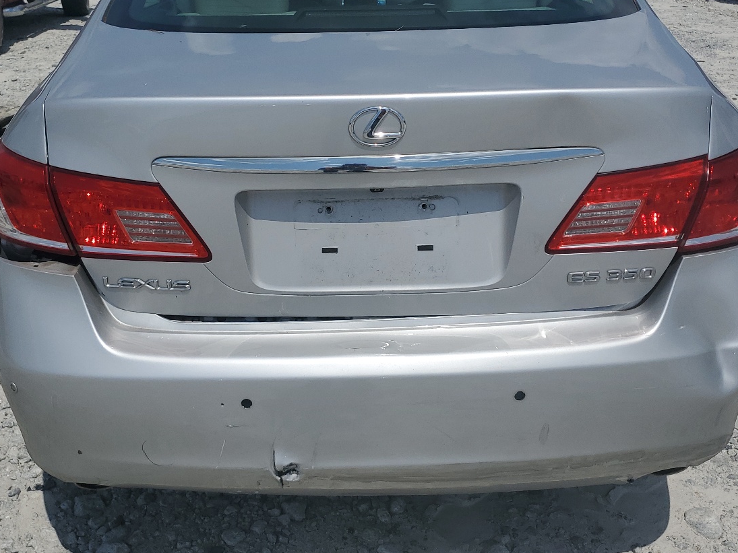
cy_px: 255
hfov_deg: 48.9
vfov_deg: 37.7
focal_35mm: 38
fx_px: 810
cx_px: 336
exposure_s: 1/10000
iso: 51
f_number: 1.5
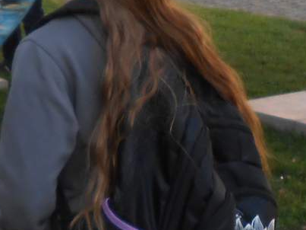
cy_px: -66
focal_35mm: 129
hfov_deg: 13.9
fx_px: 1140
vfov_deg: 11.2
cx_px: -213
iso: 80
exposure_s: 1/320
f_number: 3.5
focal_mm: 4.6
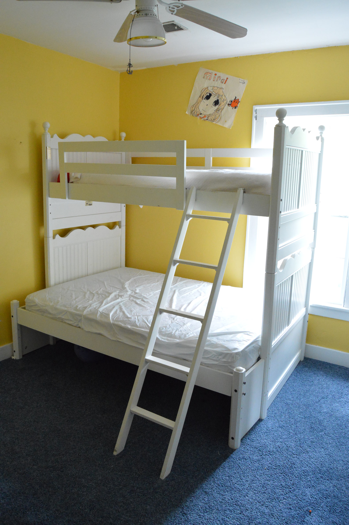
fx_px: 393
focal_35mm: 27
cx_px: 174
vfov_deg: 67.4
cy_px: 262
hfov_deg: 47.8
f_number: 5.6
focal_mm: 18
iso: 3200
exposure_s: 1/60
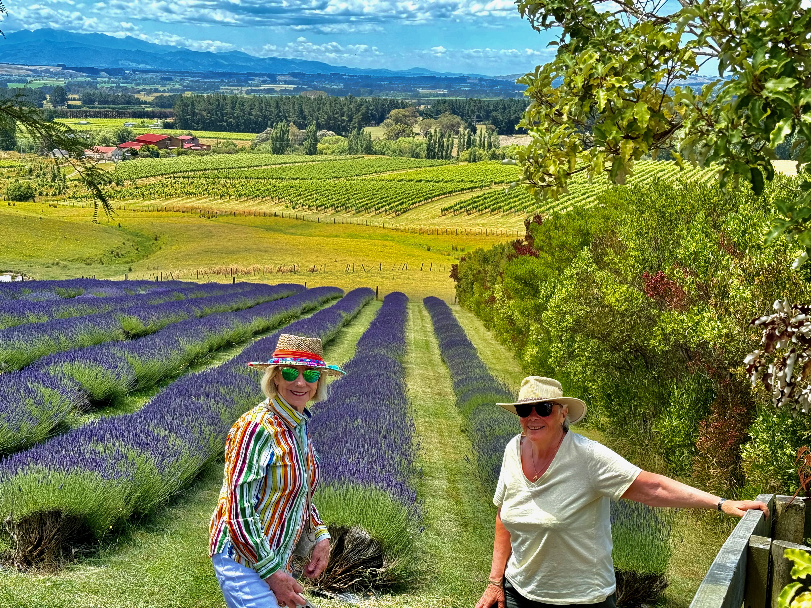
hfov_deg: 39.7
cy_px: 304
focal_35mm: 48
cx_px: 406
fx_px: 1125
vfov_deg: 30.3
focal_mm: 6.76
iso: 80
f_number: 1.78
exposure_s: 1/2494
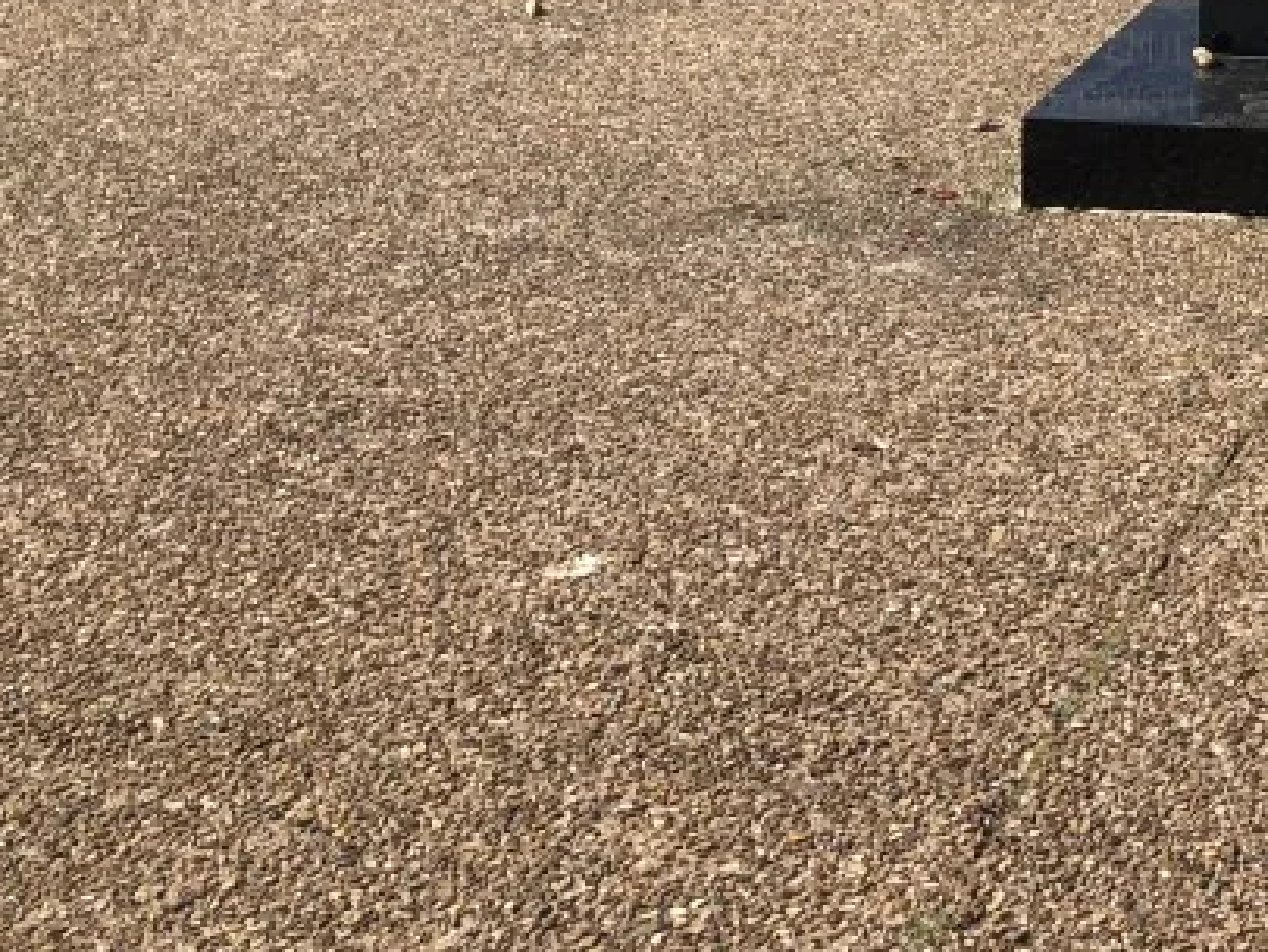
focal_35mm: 83
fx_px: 3041
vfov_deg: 16.4
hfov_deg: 21.3
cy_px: -413
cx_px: 1666
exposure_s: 1/2433
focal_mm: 4
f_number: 1.8
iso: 20
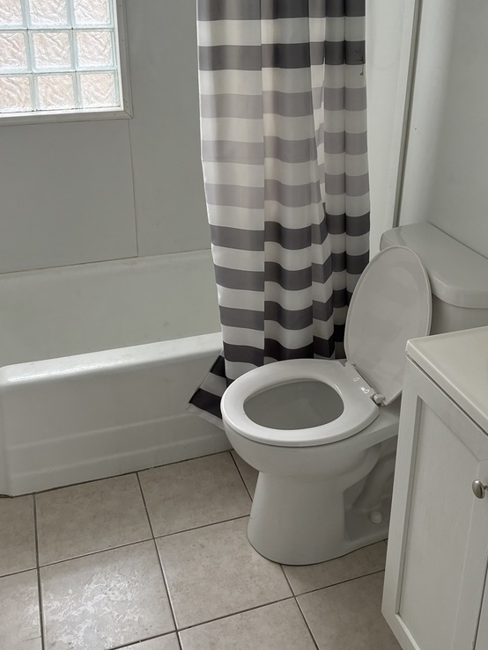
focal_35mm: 38
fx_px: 714
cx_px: 286
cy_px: 238
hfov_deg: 37.6
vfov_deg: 48.5
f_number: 1.6
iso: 125
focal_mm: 5.96
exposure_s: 1/60
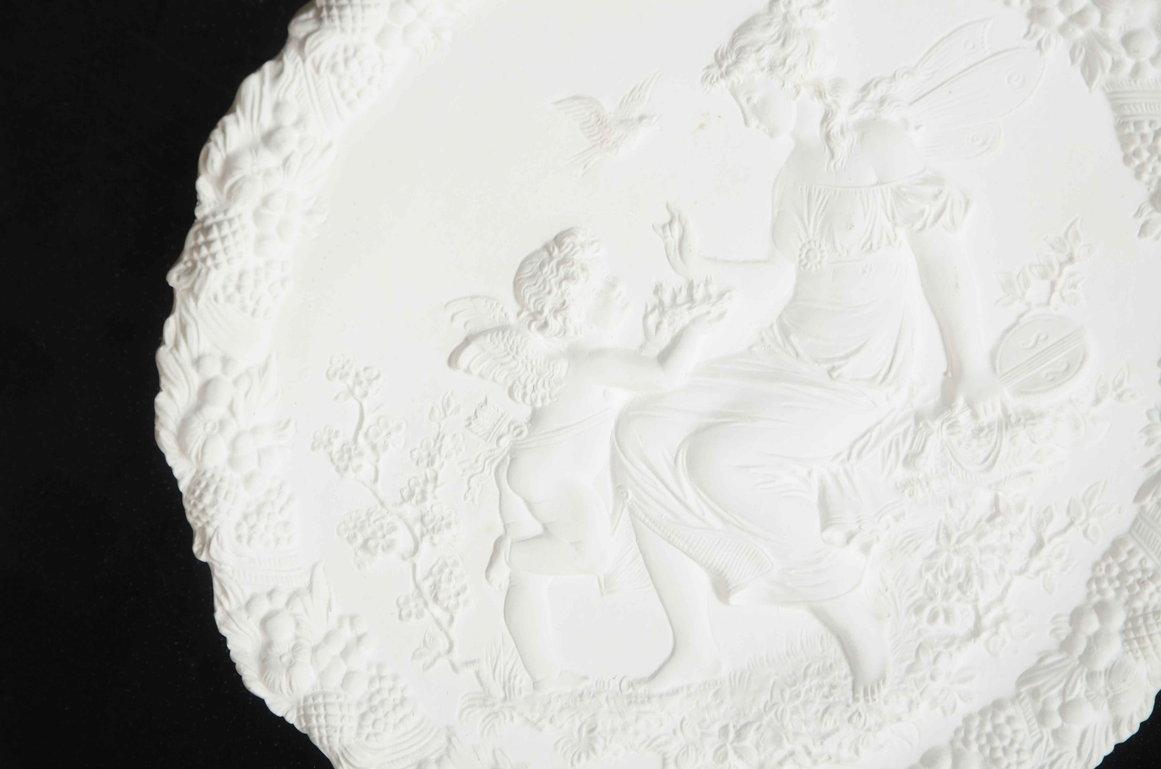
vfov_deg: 8.7
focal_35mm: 158
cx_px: 580
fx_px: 5069
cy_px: 384
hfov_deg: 13.1
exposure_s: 1/160
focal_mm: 105
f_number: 10
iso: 200
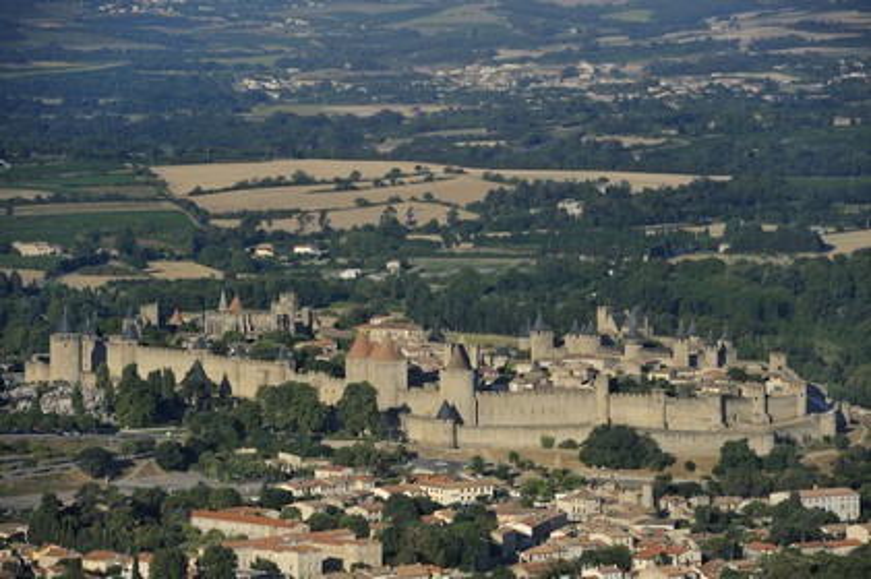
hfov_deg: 10.3
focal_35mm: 200
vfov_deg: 6.9
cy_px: 290
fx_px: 4835
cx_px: 436
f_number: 7.1
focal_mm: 200
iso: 200
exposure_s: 1/800
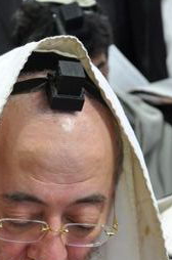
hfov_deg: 8.0
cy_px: 321
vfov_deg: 11.8
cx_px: 40
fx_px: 1227
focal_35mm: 170
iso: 1600
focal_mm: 45
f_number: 4.8
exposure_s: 1/50
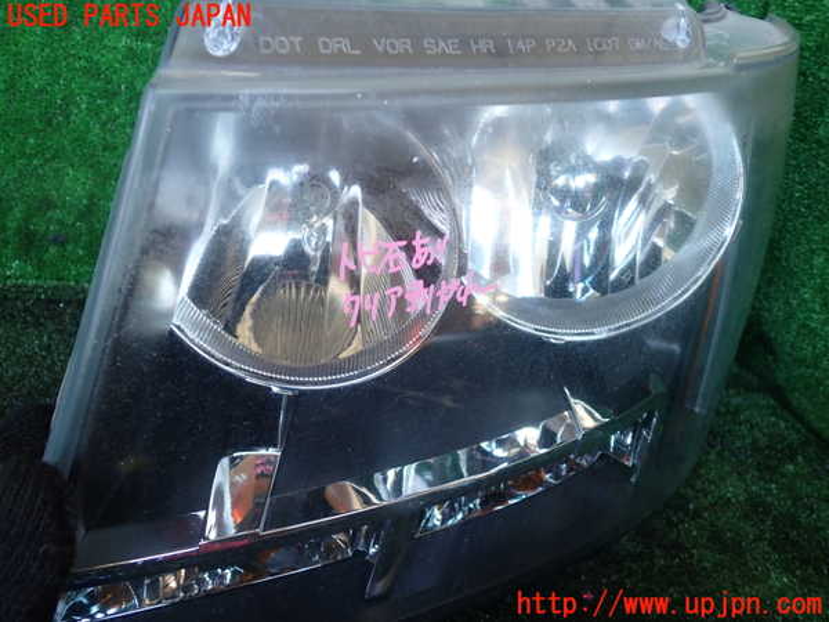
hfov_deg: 60.0
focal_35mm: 30
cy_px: 311
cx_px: 414
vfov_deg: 46.8
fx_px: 718
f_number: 2.3
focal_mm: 5.4
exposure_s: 1/60
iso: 200
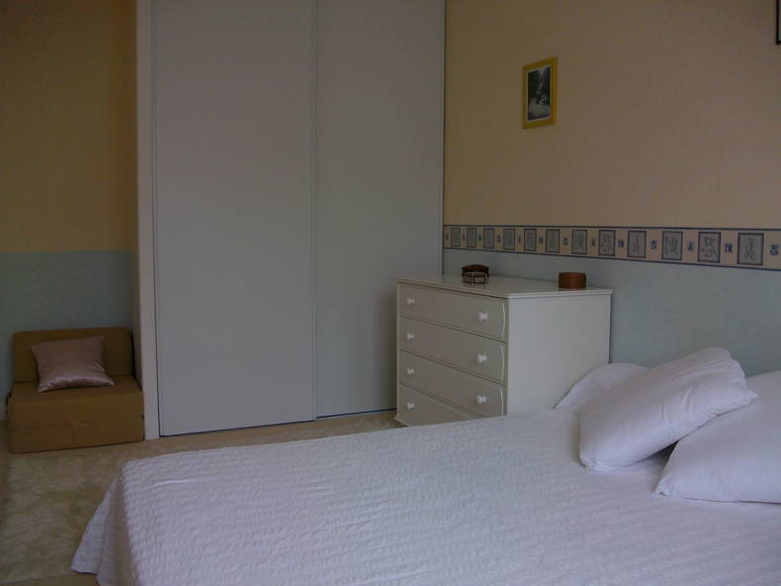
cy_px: 293
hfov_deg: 56.8
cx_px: 390
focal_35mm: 32
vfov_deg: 44.1
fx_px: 722
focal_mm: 5.7
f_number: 2.9
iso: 80
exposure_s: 1/116
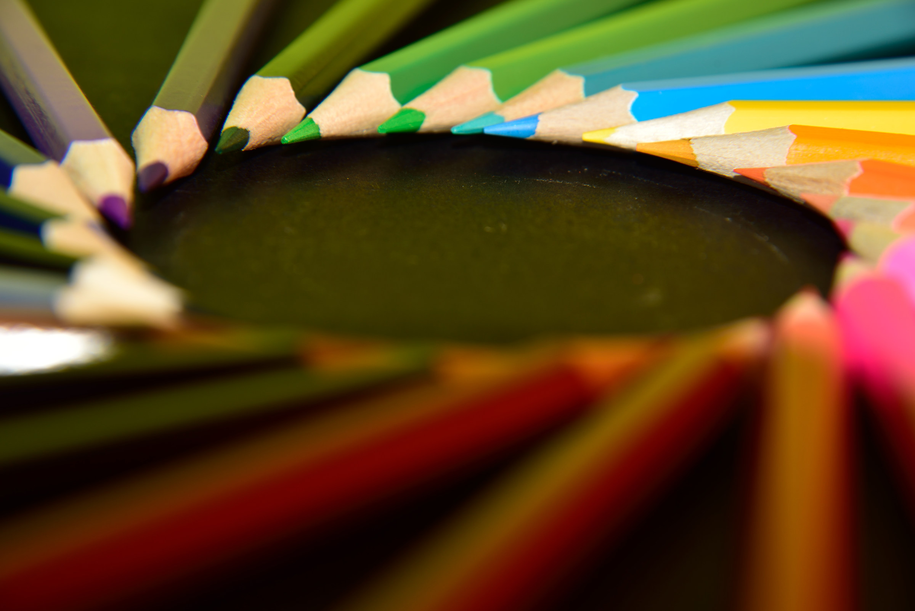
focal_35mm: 120
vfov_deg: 11.4
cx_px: 458
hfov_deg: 17.1
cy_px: 306
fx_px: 3051
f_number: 8
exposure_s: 1/60
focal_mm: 120
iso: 200
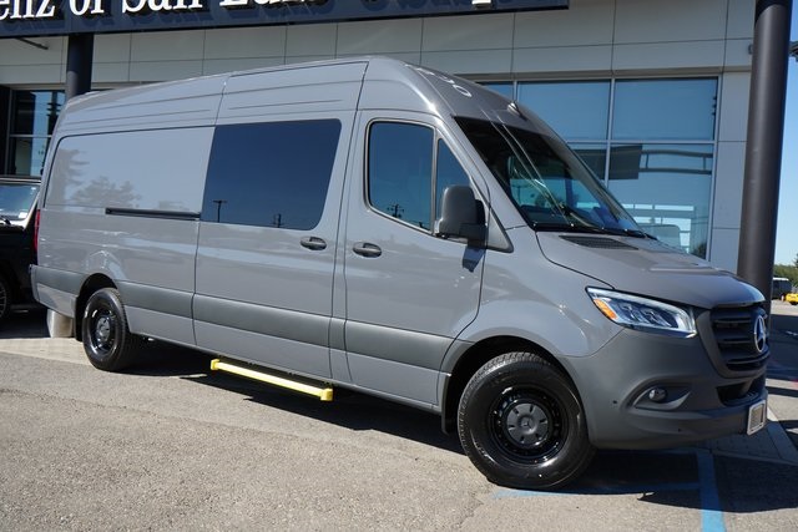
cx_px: 399
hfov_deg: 58.7
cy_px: 266
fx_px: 709
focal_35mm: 32
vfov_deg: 41.1
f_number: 8
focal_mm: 32
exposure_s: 1/1600
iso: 1000
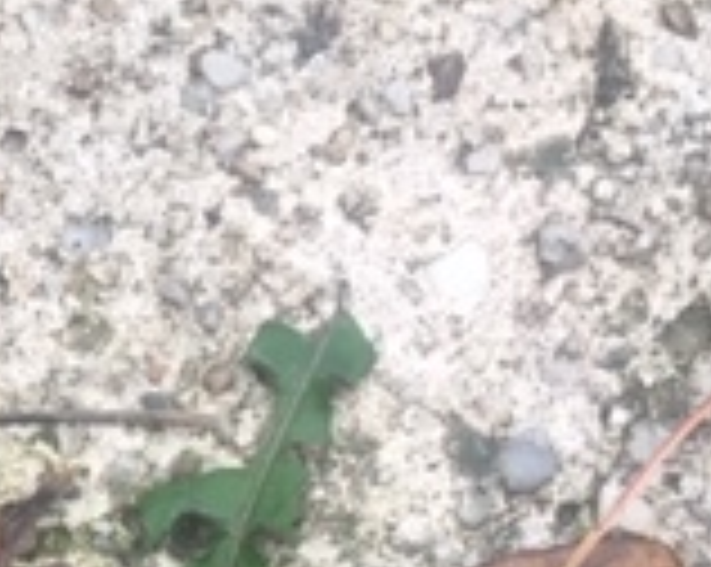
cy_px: 950
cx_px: -212
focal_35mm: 115
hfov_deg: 15.9
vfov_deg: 12.5
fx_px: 2417
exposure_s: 1/33
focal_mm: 4.15
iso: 32
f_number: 2.2
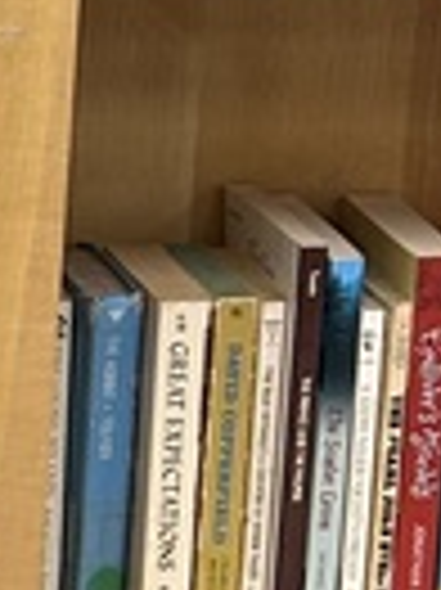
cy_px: 459
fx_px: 3454
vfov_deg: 9.7
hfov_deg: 6.3
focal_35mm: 203
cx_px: -1148
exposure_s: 1/60
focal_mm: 5.7
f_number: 1.5
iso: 100
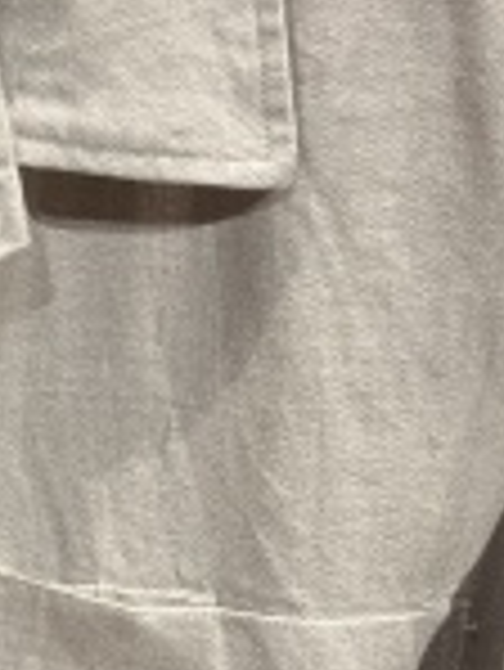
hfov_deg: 15.7
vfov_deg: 21.5
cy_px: -40
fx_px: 1687
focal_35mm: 87
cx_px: -245
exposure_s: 1/45
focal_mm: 5.1
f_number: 1.6
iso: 125
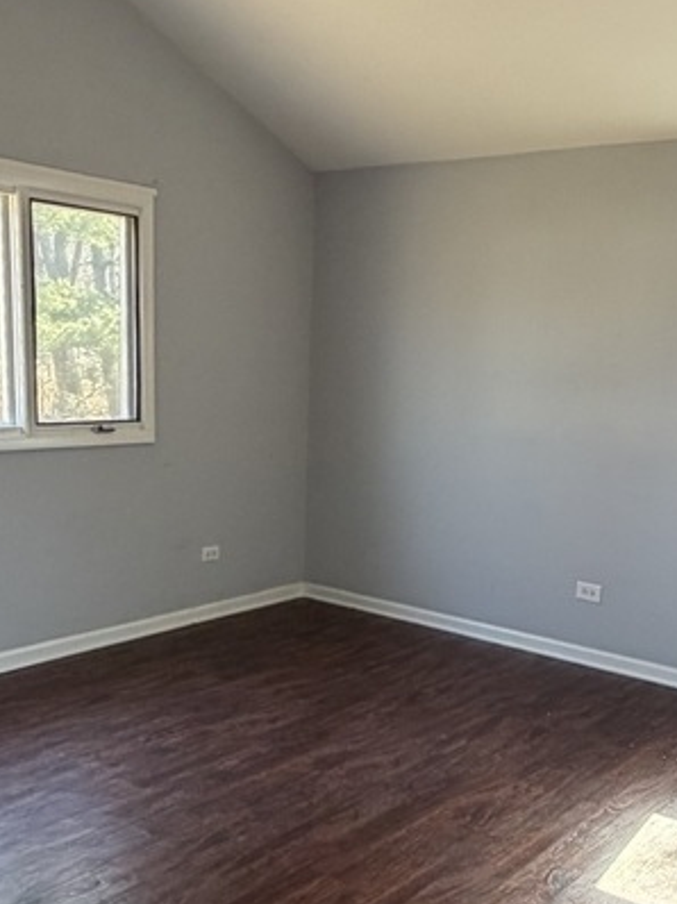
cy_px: 543
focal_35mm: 38
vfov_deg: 48.7
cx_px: 429
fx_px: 992
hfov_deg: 37.4
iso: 320
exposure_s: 1/121
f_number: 2.2
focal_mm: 2.22
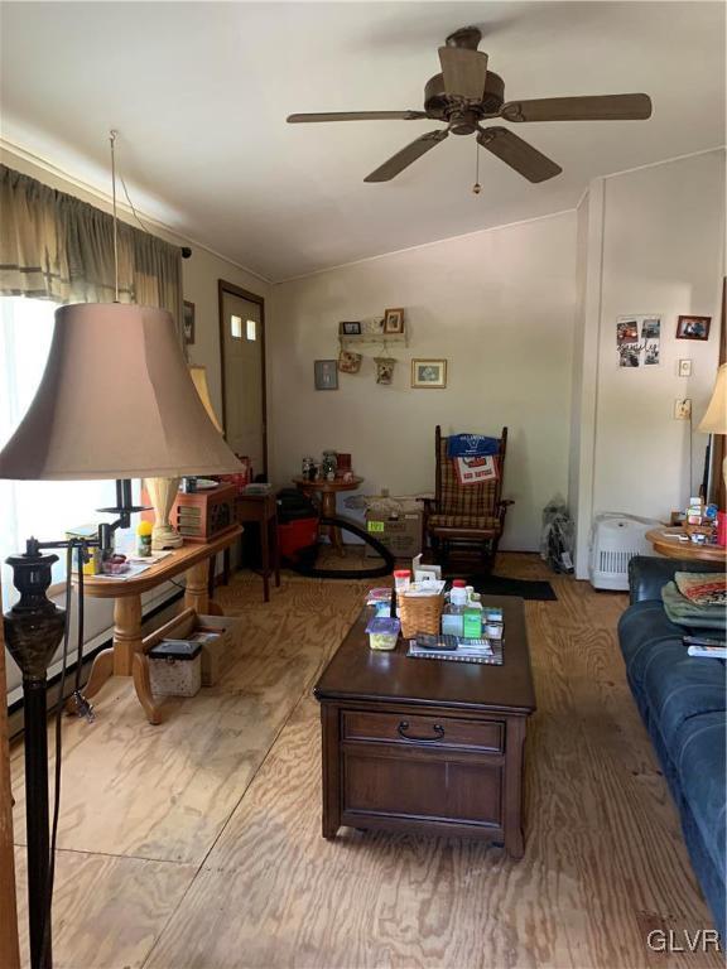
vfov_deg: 67.3
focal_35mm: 26
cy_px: 484
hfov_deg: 53.1
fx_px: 728
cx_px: 364
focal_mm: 4.25
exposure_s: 1/45
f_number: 1.8
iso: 400
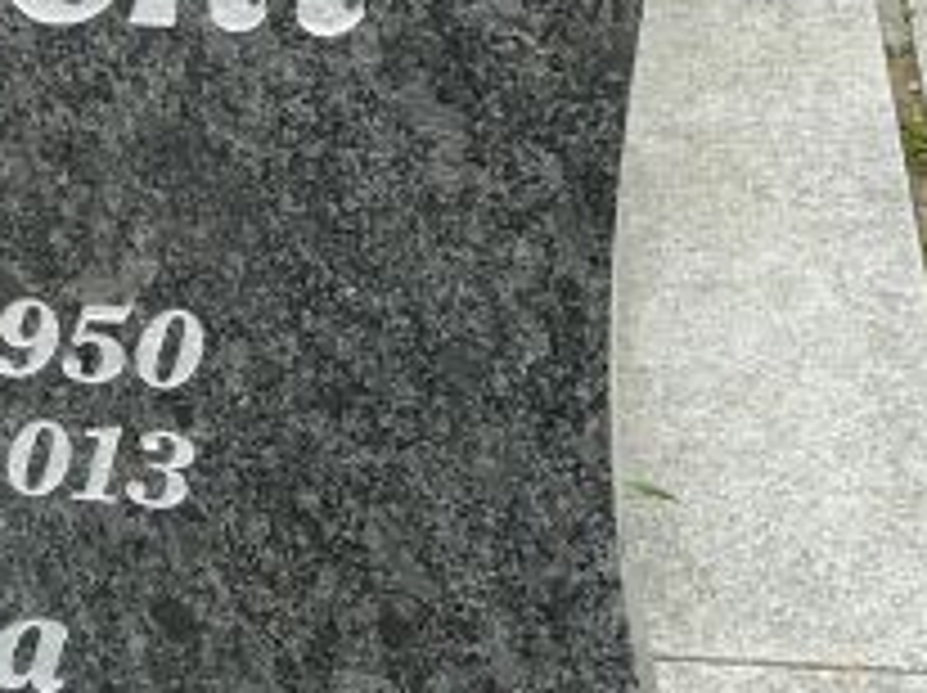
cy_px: -14
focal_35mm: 109
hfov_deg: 17.2
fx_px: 2916
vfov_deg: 13.4
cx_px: -212
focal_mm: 5.2
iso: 80
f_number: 2.8
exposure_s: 1/320
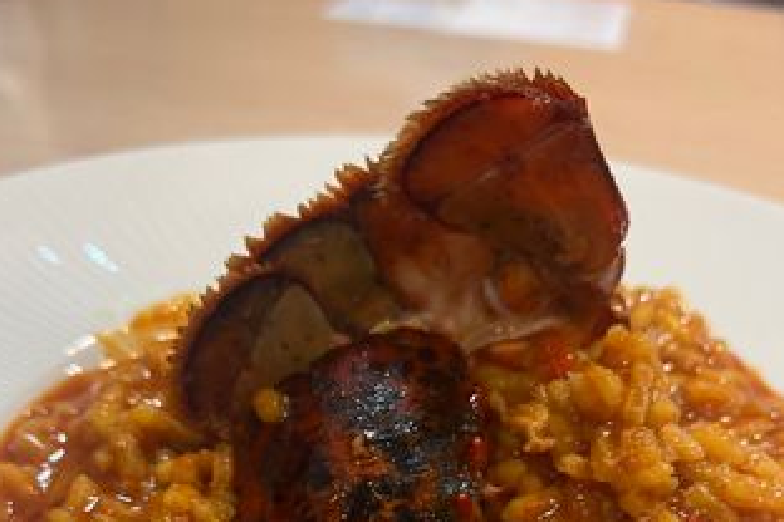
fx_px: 806
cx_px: 389
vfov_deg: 33.1
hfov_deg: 51.9
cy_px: 514
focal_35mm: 37
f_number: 1.6
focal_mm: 5.1
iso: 125
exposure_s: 1/50
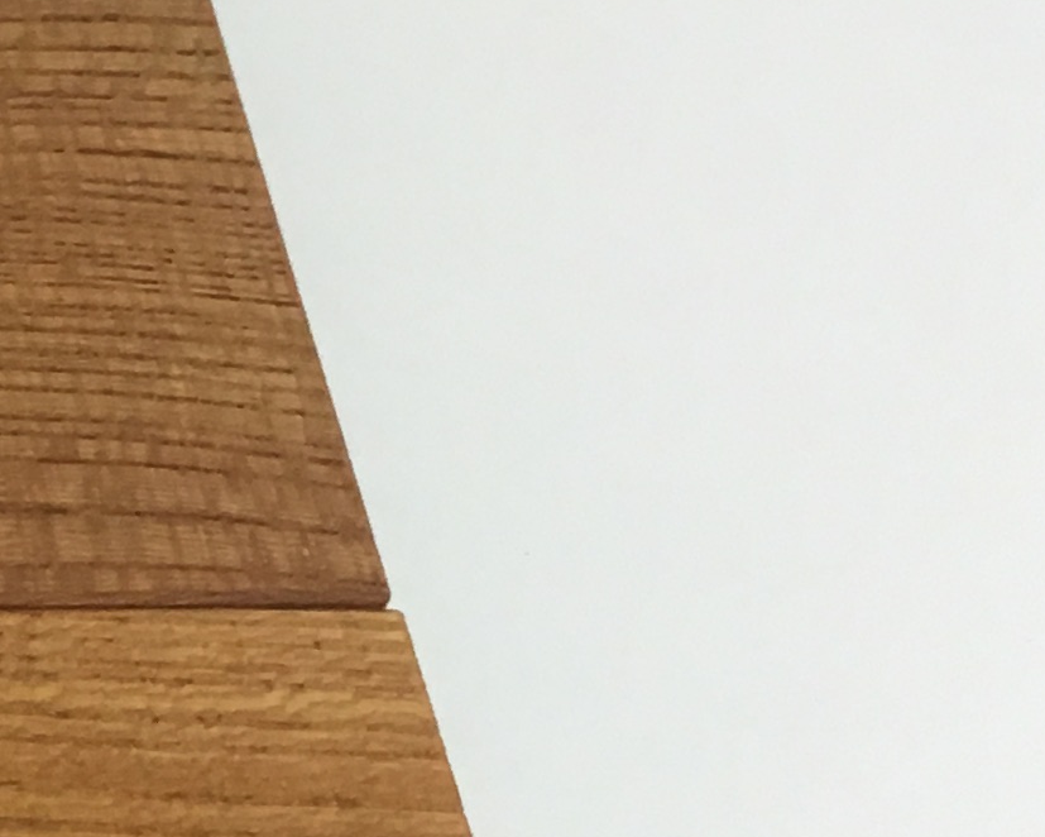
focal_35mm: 138
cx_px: -981
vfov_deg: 11.2
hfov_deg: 12.4
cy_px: 654
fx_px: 4269
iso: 125
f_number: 2.2
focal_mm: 4.15
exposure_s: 1/33
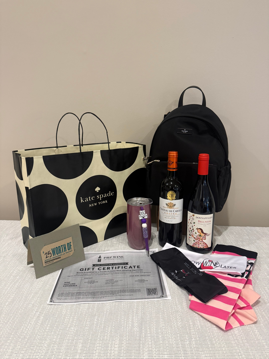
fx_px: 249
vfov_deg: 71.6
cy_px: 180
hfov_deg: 56.8
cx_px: 134
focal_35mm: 24
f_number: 1.78
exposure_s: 1/60
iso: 320
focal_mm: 6.76
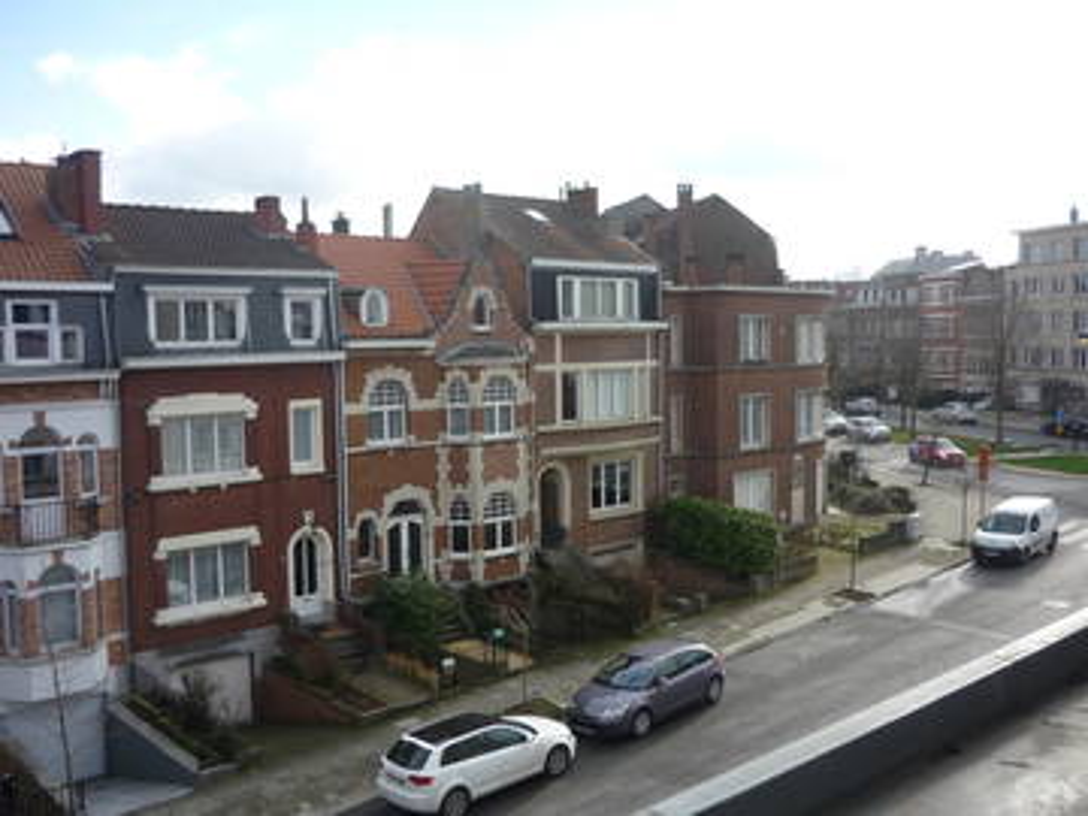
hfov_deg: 55.4
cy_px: 408
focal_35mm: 33
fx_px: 1037
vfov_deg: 42.9
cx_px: 544
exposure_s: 1/640
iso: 100
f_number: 2.8
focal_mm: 5.5
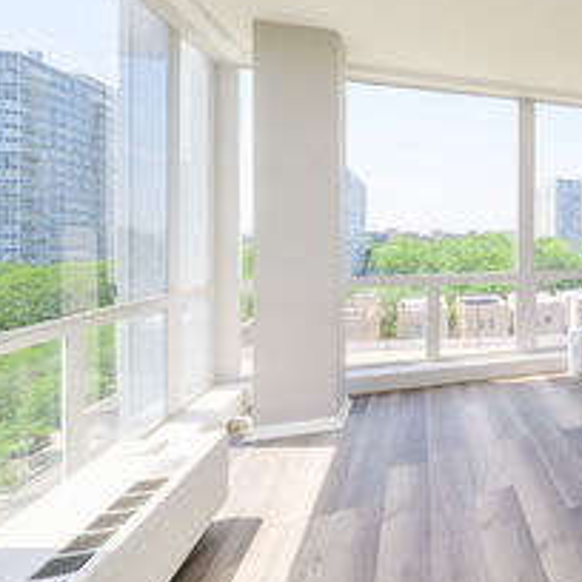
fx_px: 457
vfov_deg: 64.5
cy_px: 234
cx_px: 625
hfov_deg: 48.5
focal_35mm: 24
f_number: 8
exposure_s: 1/400
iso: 200
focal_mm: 12
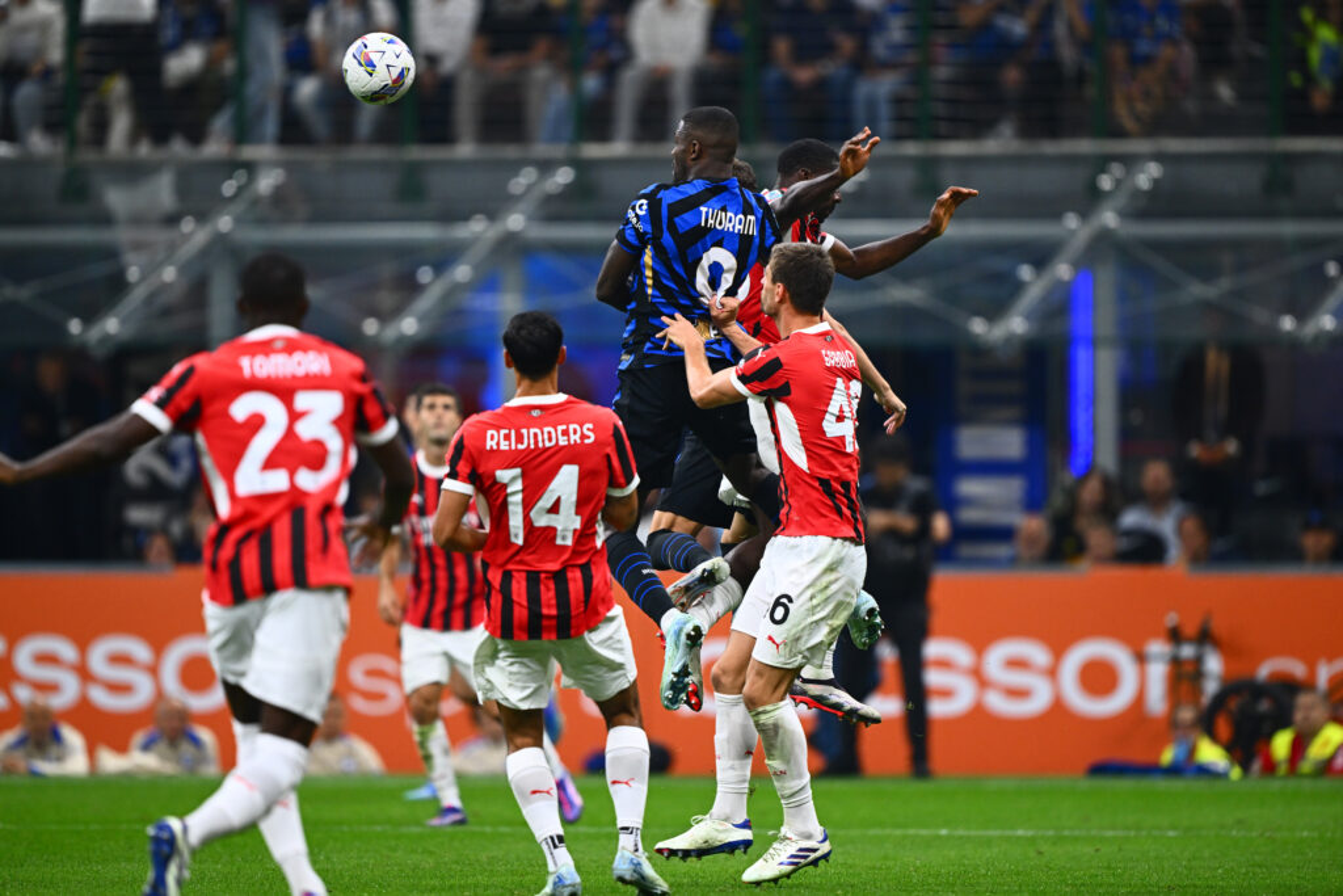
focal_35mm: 400
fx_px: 14923
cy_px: 448
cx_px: 672
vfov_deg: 3.4
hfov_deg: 5.2
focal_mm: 400
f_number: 2.8
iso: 2000
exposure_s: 1/1600
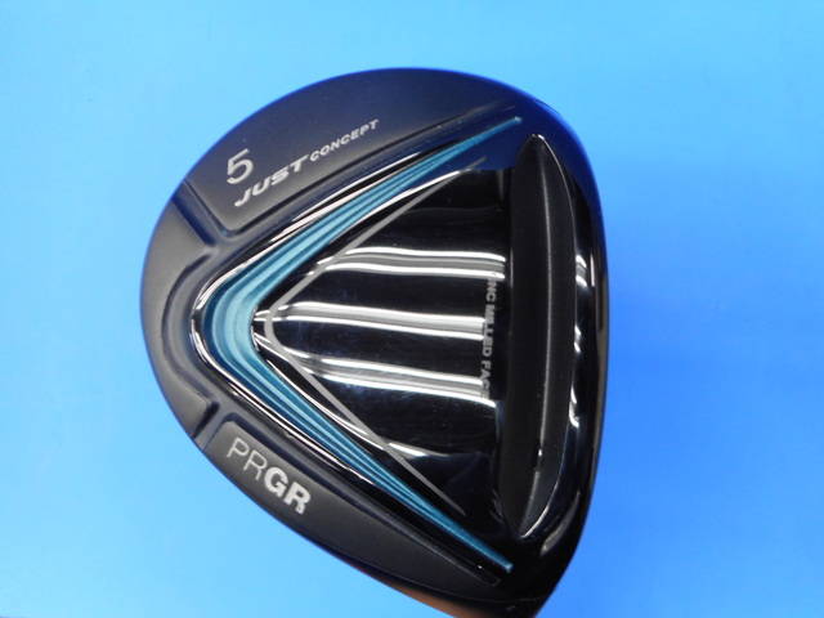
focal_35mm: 25
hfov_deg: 69.4
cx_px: 412
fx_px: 595
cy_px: 309
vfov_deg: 54.9
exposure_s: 1/30
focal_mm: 4.5
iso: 160
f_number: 3.7
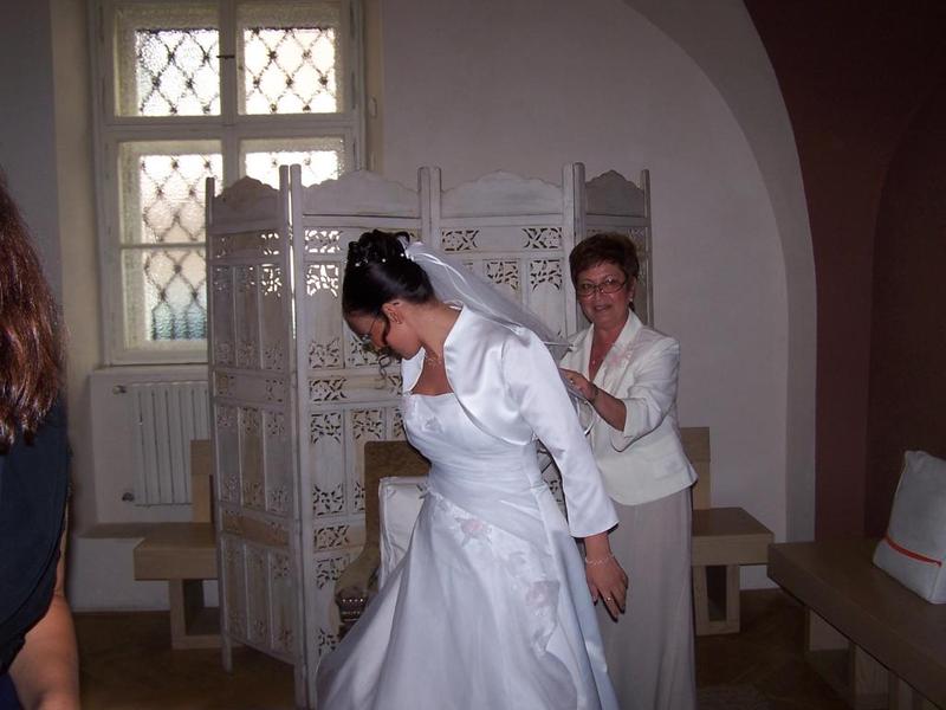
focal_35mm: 38
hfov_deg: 49.0
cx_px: 473
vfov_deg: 37.7
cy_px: 355
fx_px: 1038
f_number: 2.8
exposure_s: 1/60
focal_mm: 6.3
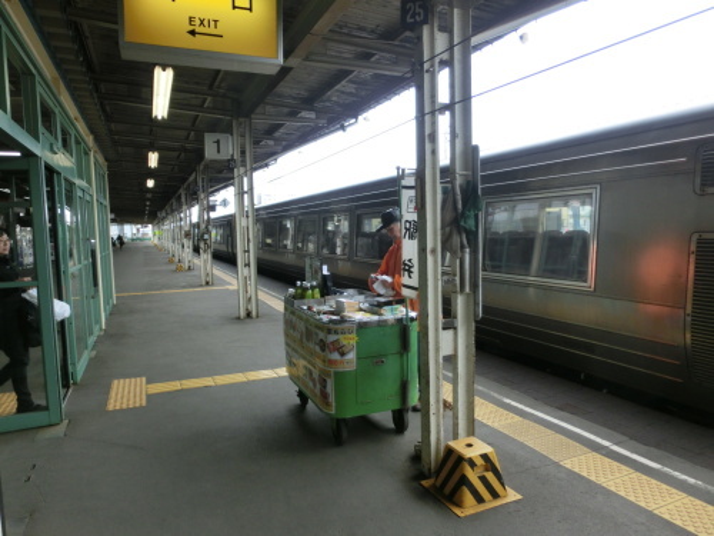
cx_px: 357
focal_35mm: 24
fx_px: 495
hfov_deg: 71.6
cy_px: 268
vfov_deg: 56.8
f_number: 3
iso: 100
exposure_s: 1/125
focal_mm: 4.24
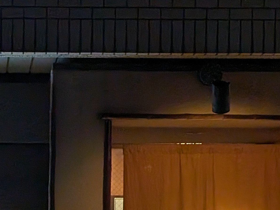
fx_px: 1367
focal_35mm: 169
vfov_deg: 8.6
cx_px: 9
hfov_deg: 11.6
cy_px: 302
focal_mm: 6.9
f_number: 1.68
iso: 108
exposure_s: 1/120
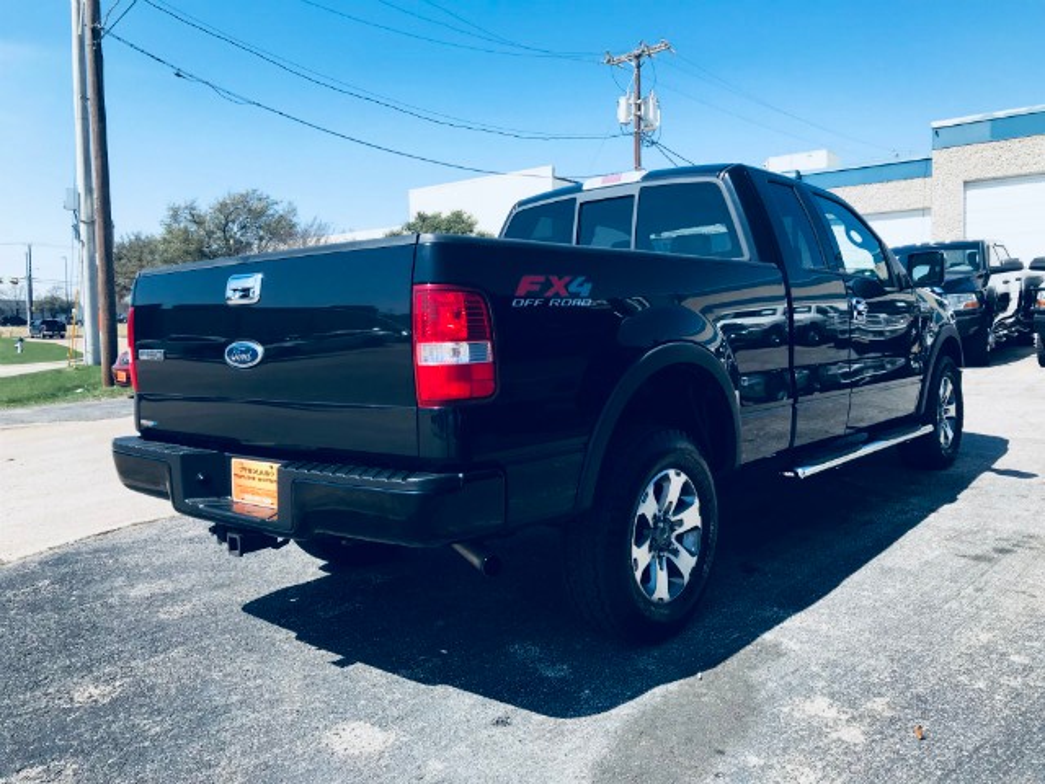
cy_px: 392
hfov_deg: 63.4
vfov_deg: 49.7
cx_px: 522
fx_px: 845
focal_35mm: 28
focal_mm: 3.99
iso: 20
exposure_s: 1/1451
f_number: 1.8
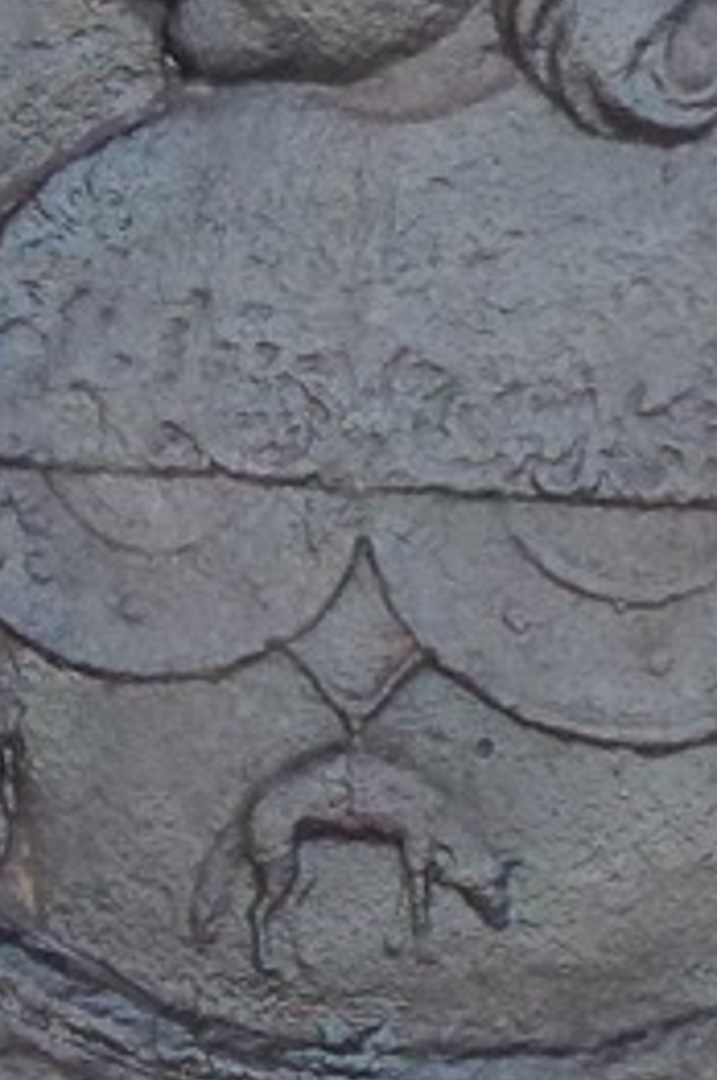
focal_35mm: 272
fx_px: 8147
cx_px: 383
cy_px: 276
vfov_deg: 7.6
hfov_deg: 5.0
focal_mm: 10.1
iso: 400
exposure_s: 1/80
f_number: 4.4
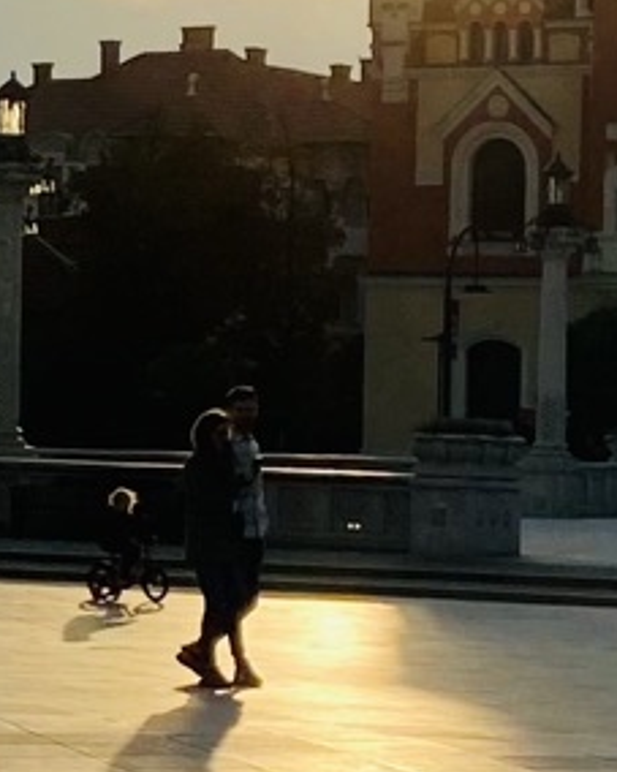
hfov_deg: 8.3
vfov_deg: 10.5
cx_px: -231
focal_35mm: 183
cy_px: 318
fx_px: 4179
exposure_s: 1/5025
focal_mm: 4.25
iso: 32
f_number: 1.8
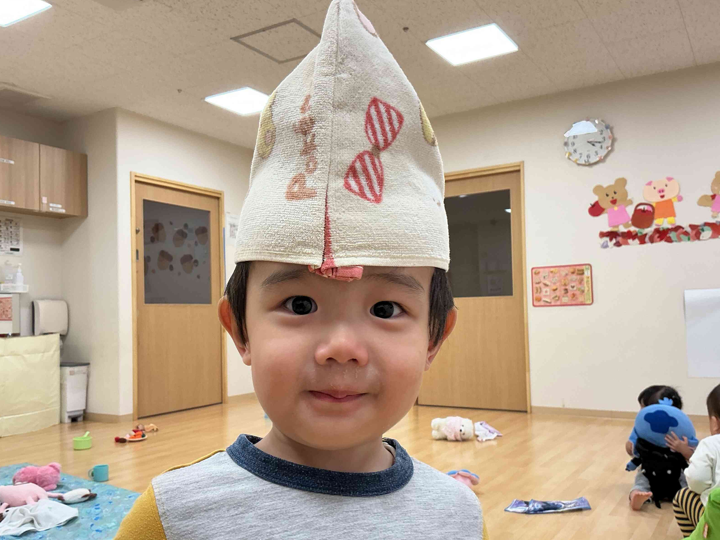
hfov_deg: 56.8
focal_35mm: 32
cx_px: 359
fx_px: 666
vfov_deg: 44.1
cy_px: 295
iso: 40
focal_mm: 3
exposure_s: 1/60
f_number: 1.8
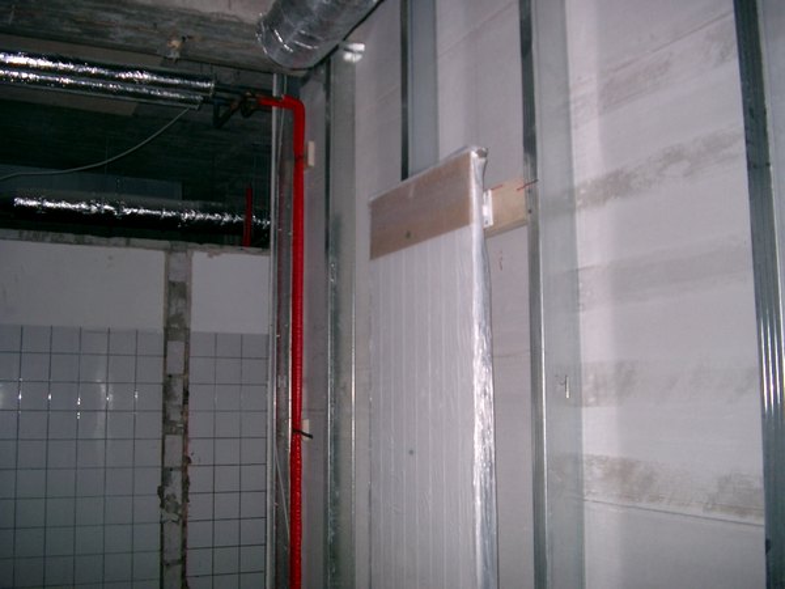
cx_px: 392
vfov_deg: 38.7
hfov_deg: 50.1
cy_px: 294
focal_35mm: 37
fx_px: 839
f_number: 2.6
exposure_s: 1/60
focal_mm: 7.6
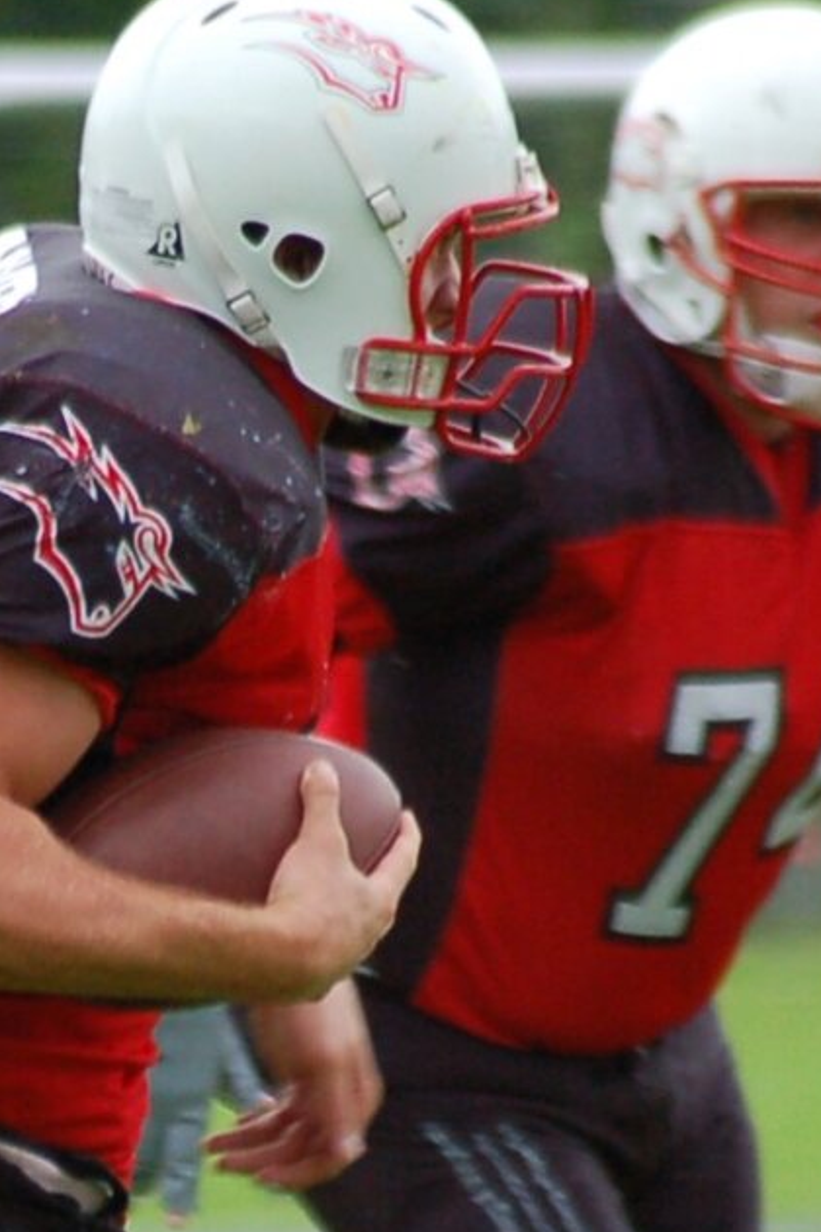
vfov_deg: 1.8
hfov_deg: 1.2
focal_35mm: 1150
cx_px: -104
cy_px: 1148
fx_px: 39337
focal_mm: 220
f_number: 5.3
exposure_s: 1/500
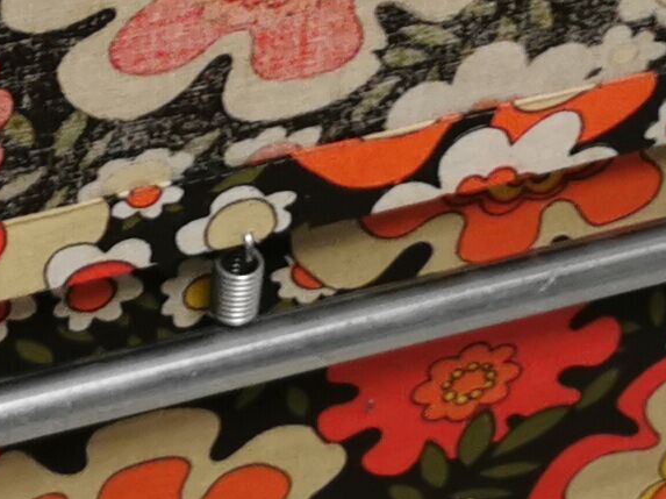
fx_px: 3307
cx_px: -217
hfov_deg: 11.2
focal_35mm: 172
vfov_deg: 8.3
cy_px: -439
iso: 200
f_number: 1.8
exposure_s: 1/50
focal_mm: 5.58
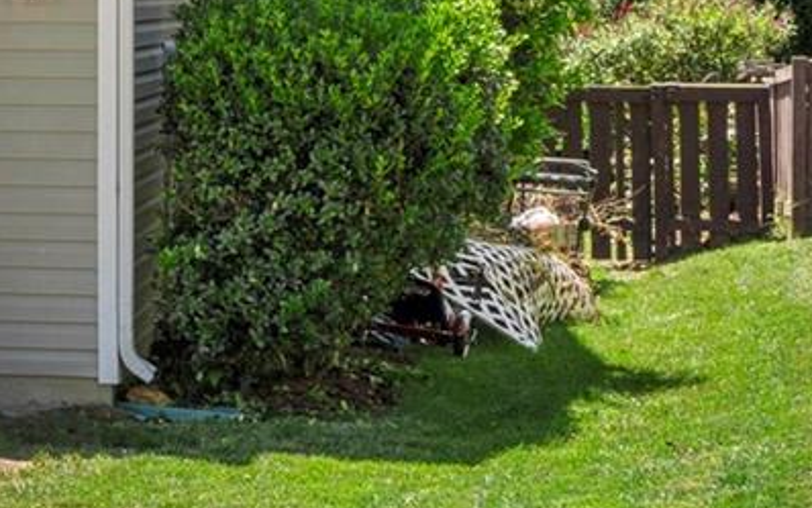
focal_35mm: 173
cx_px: -869
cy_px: -385
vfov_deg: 7.4
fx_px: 3830
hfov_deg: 10.9
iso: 100
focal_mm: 33
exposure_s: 1/200
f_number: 10
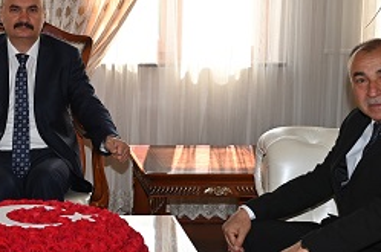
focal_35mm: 88
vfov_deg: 15.5
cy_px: 95
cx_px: 13
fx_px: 930
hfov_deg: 22.4
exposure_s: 1/100
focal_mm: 35
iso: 200
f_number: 5
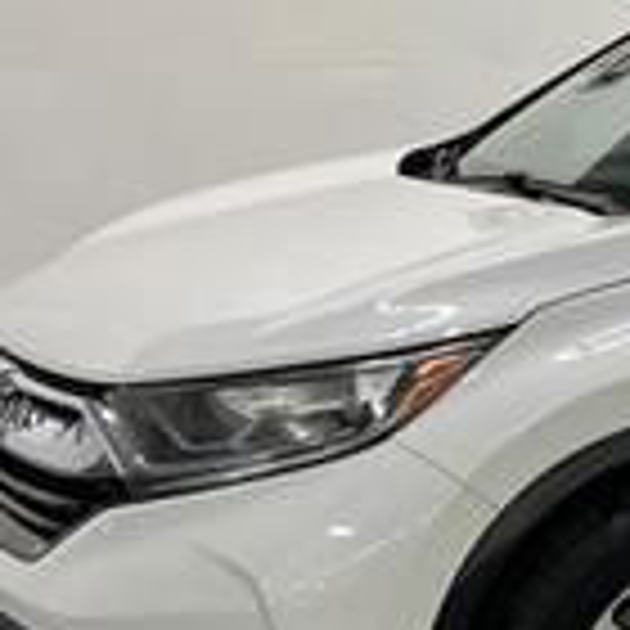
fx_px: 1709
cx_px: 882
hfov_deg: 18.9
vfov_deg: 20.8
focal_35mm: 83
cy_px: 418
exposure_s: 1/60
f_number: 1.5
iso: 80
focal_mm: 5.7
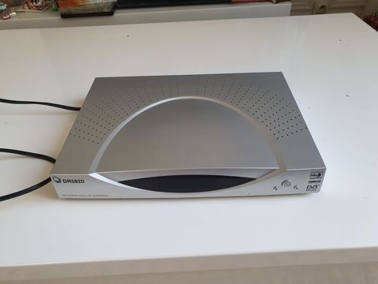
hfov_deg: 67.3
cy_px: 142
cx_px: 189
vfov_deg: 53.1
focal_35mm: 26
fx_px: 284
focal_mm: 4.32
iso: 100
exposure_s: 1/100
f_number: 2.4
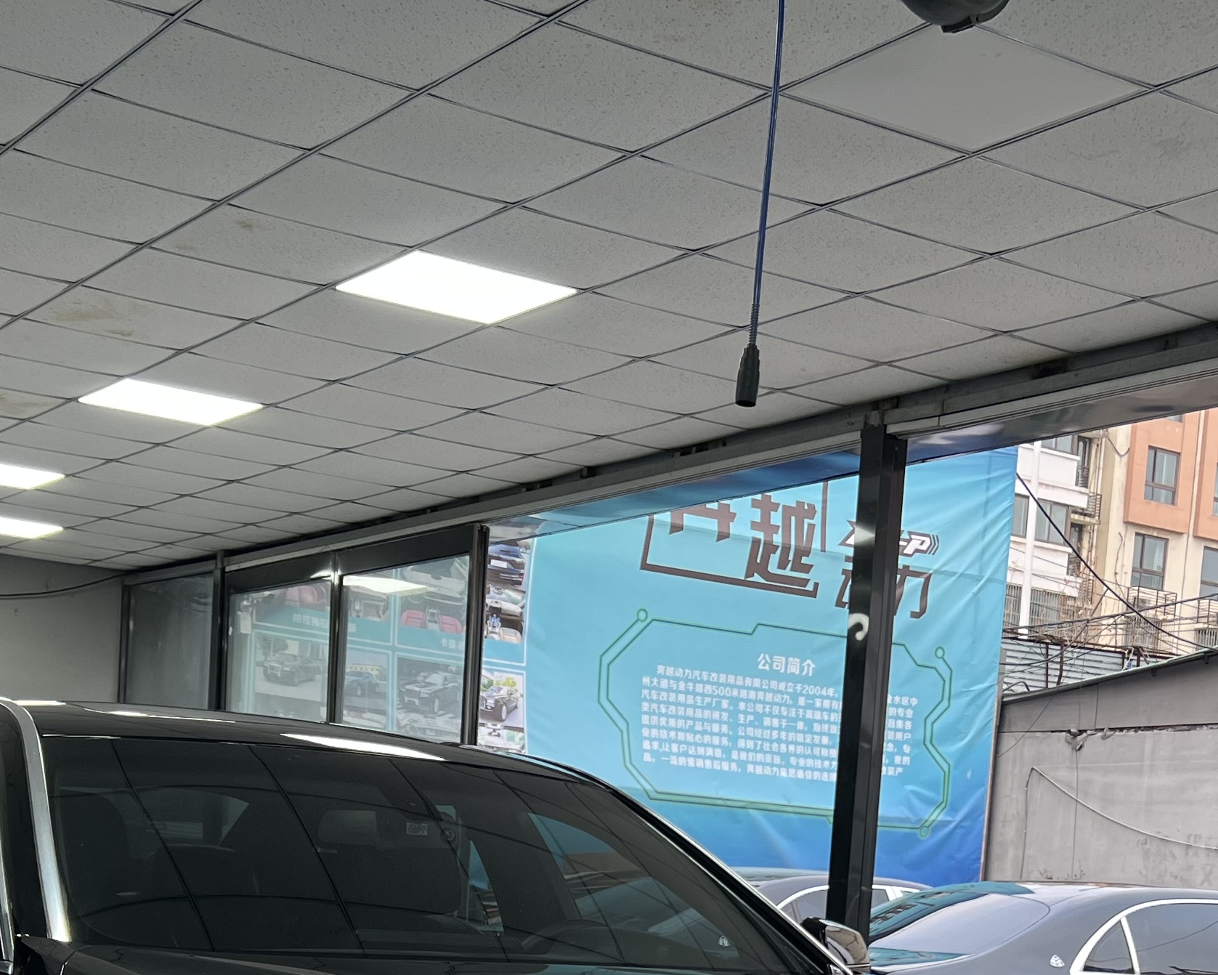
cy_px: 1084
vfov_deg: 23.4
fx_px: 2199
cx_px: 649
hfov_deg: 30.9
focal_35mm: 61
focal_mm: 5.7
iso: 40
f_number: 1.5
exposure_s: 1/100
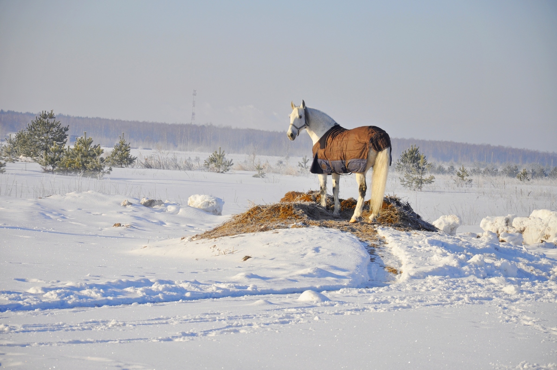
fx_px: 2434
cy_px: 185
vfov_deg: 8.7
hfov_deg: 13.1
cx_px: 278
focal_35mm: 158
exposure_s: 1/750
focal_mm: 105
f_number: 6.7
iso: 200
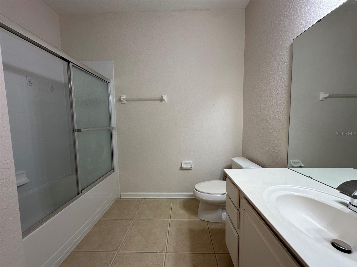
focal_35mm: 14
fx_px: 144
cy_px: 134
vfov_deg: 85.7
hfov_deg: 102.1
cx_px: 178
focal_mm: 2.22
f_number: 2.2
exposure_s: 1/120
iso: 125
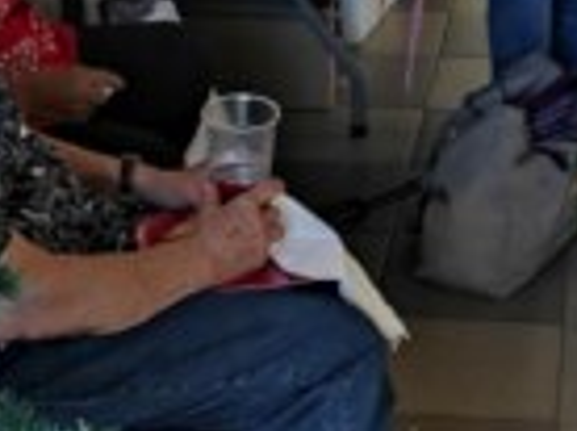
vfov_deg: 11.6
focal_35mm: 123
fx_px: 2047
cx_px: 372
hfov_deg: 16.0
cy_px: -169
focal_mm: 5.43
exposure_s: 1/50
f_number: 1.89
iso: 295
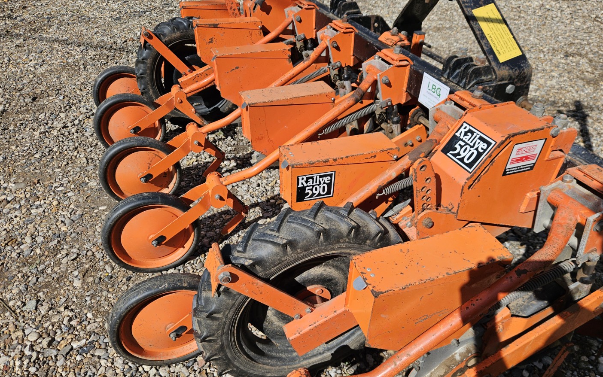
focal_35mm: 25
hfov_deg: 72.5
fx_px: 411
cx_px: 308
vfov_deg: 49.1
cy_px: 222
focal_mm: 5.4
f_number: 1.8
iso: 25
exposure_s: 1/2805
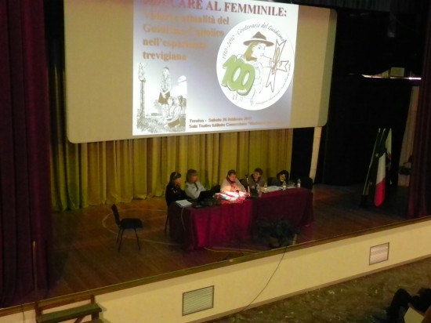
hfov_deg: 45.8
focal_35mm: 41
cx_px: 216
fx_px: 510
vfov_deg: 35.1
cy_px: 162
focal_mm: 7.3
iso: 3200
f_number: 3.2
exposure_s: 1/75.6
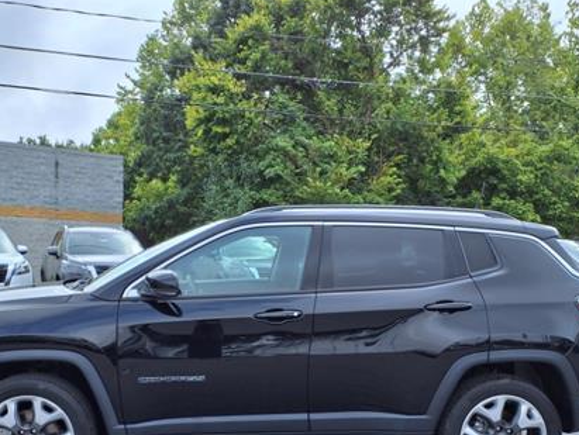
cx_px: 237
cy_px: 324
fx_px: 703
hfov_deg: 44.6
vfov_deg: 33.7
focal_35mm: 42
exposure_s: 1/1000
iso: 40
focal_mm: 3.58
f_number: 1.9
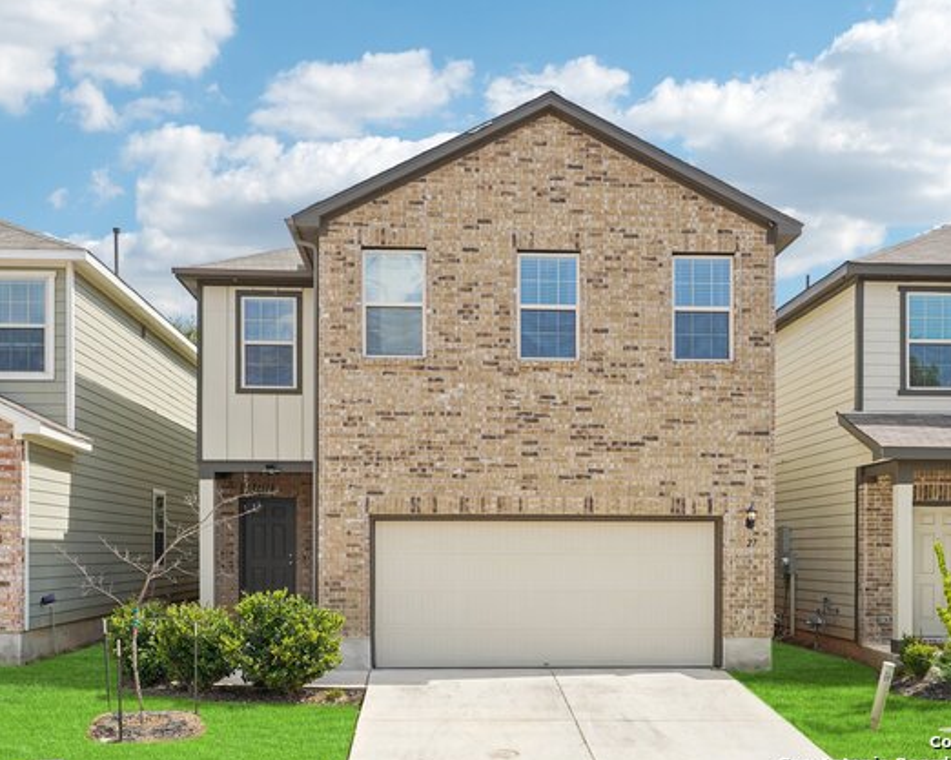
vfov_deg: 38.6
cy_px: 385
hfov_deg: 47.3
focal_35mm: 39
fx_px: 1085
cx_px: 492
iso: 100
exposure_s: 1/160
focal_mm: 33.5
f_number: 8
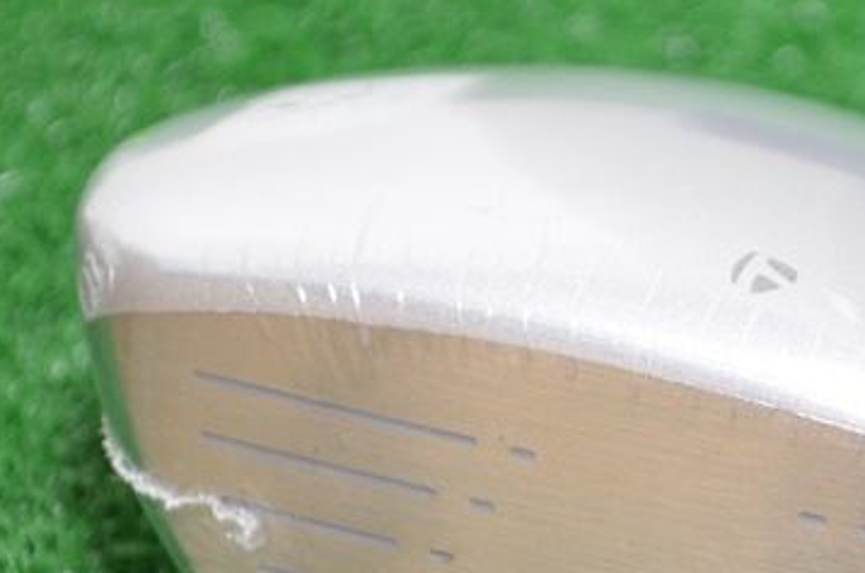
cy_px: 382
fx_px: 4414
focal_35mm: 184
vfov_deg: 7.4
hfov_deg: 11.1
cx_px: 759
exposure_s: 1/5
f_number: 5.6
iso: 1600
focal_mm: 55
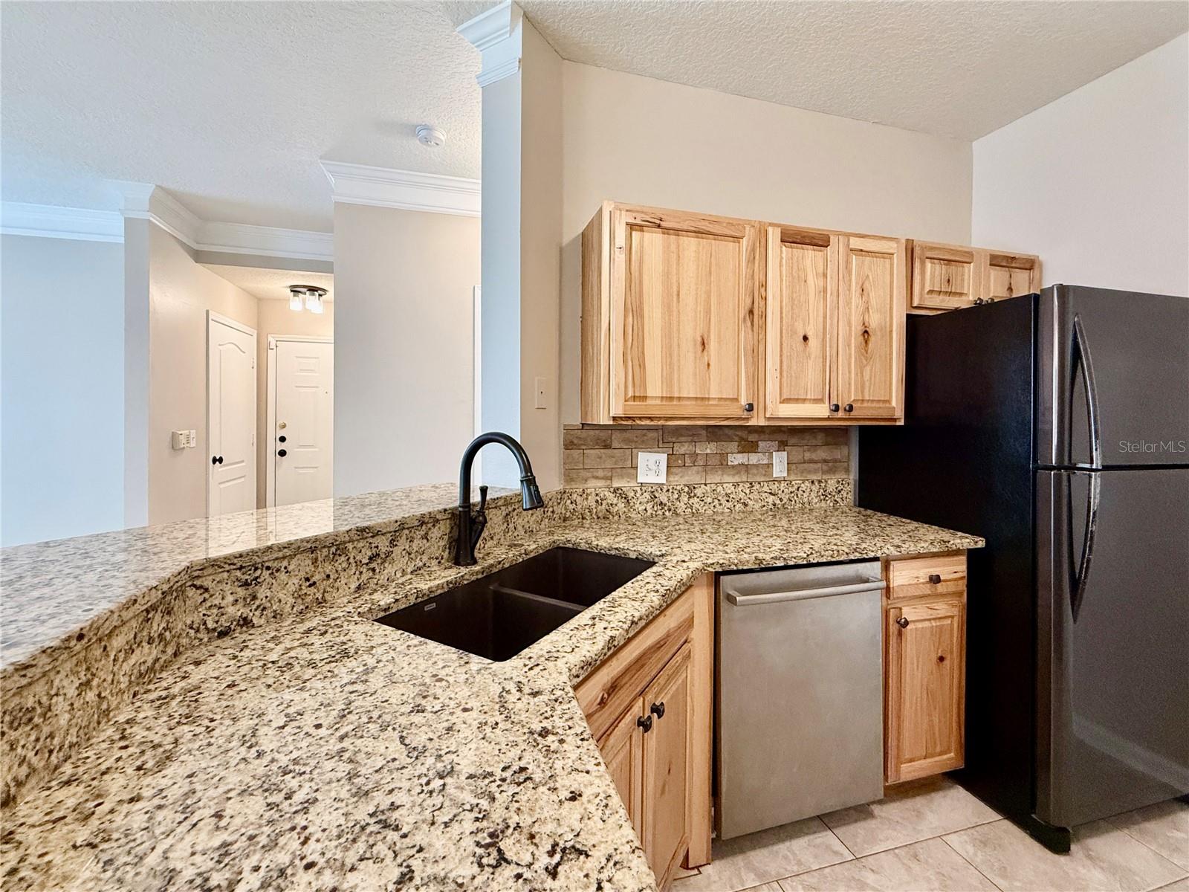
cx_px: 594
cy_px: 446
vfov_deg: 85.7
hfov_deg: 102.1
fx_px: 481
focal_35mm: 14
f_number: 2.2
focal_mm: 2.22
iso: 250
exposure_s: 1/120
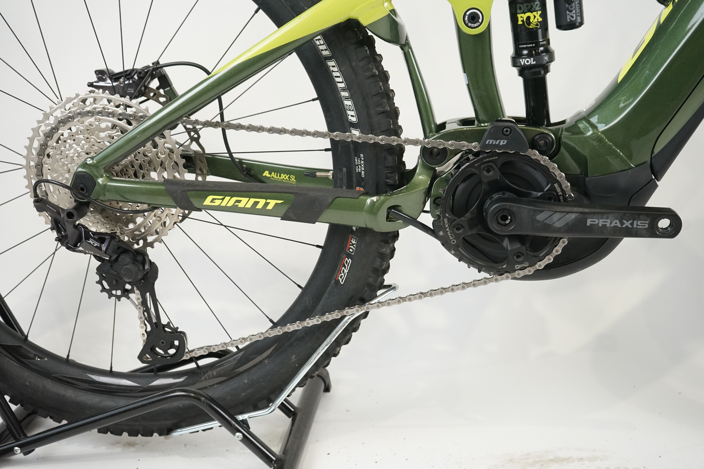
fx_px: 821
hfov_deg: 46.4
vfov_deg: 31.9
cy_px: 234
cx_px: 352
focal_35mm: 42
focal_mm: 42
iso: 2500
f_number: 5.6
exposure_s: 1/200
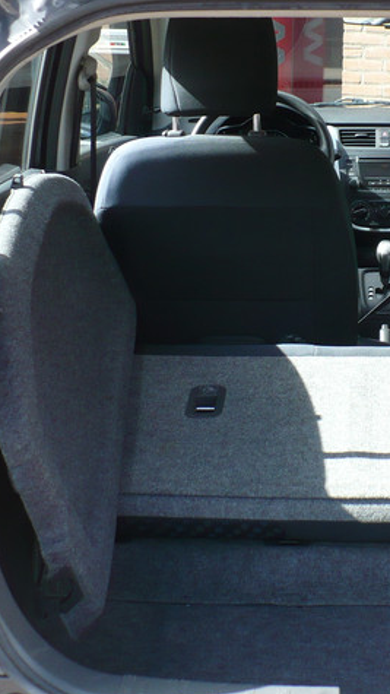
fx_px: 1269
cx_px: 405
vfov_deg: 30.6
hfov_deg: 17.0
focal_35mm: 69
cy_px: 349
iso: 100
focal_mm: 6.1
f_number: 2.8
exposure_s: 1/200
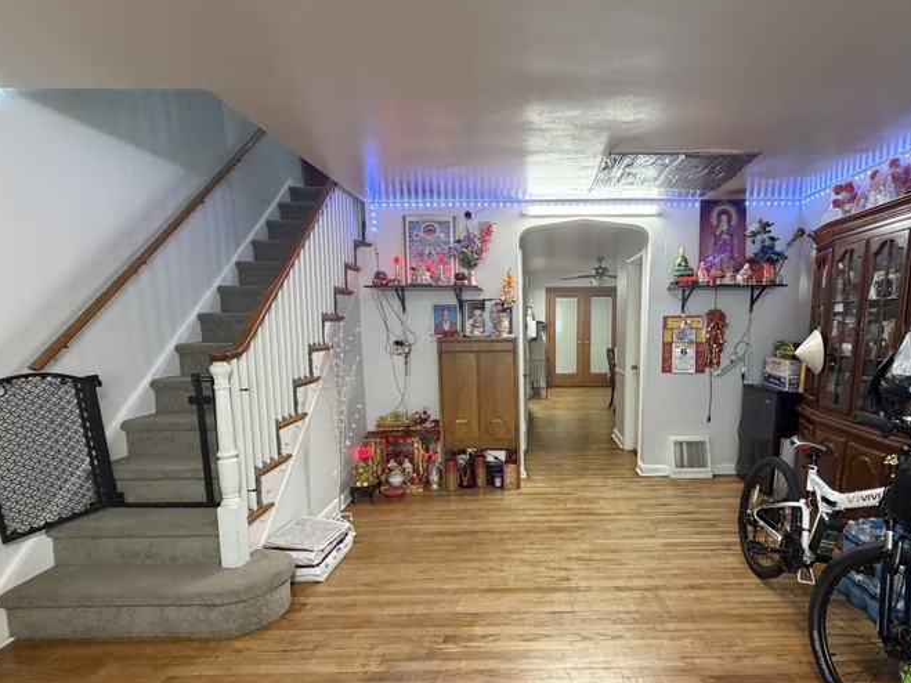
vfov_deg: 74.4
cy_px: 382
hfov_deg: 89.9
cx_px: 545
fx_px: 447
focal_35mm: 17
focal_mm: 2.22
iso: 400
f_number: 2.2
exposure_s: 1/60
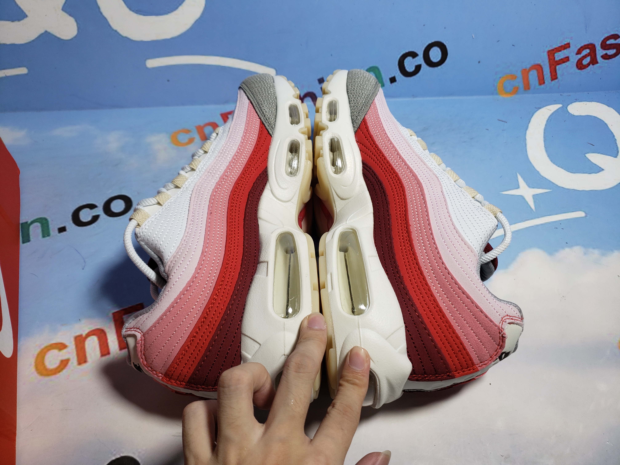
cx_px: 310
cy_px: 232
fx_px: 466
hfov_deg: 67.3
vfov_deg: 53.1
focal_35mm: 26
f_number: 1.5
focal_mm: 4.3
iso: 50
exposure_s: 1/509
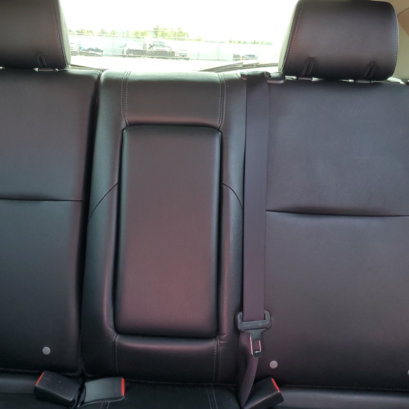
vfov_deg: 47.1
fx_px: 468
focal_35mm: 35
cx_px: 167
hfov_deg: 47.0
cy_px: 179
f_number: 1.5
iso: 60
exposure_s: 1/60.2
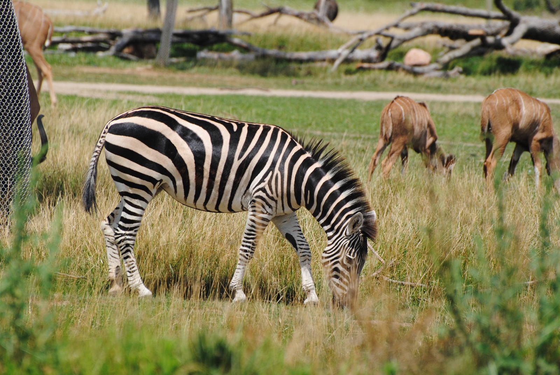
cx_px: 280
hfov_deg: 5.5
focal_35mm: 375
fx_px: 5840
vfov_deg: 3.7
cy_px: 188
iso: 200
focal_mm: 250
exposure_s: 1/1000
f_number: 5.6
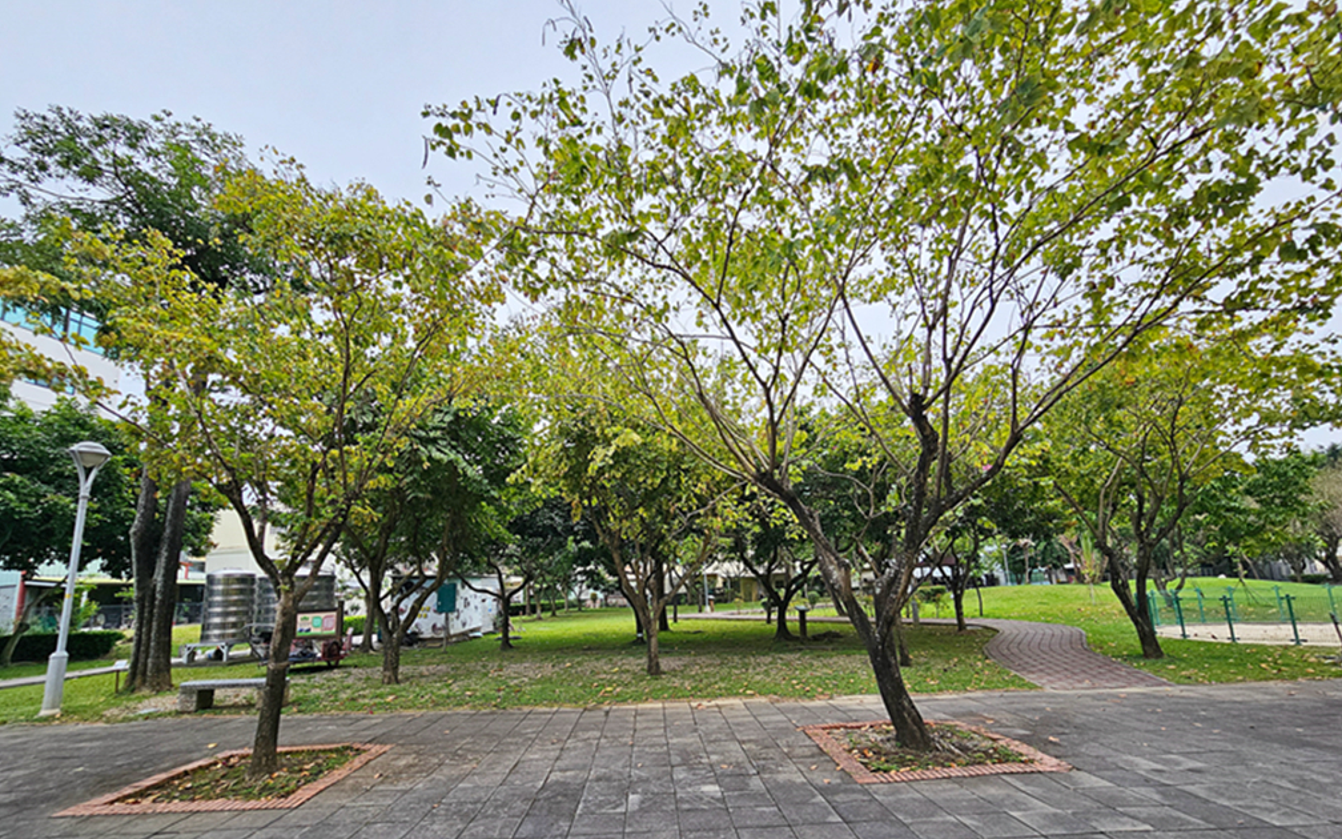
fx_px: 512
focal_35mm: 14
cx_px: 667
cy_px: 493
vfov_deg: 78.0
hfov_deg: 105.3
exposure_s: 1/191
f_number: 2.2
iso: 50
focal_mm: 2.2
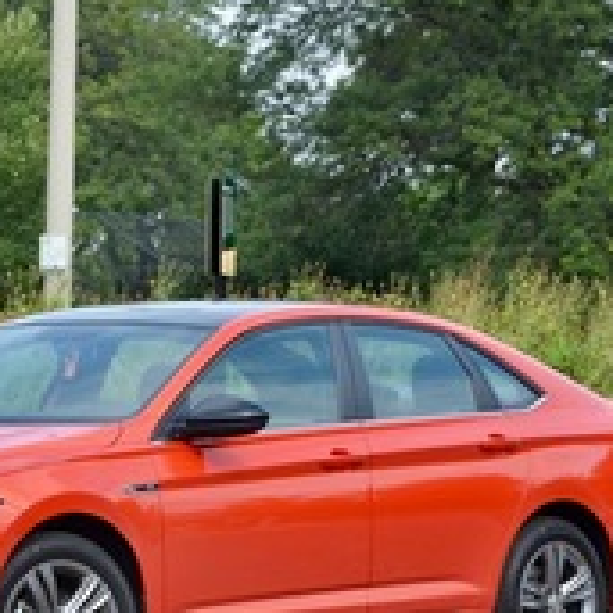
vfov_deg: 9.0
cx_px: 129
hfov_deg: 9.0
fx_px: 3887
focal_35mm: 194
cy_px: 464
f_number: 8
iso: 140
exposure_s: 1/250
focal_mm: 65
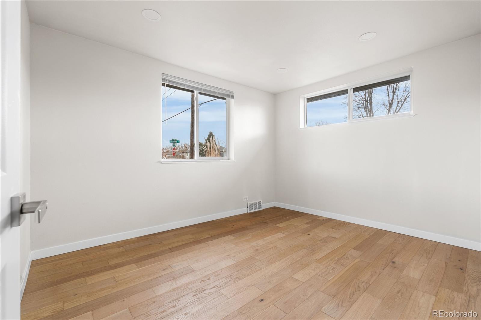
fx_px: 214
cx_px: 240
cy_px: 160
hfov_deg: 96.7
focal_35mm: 16
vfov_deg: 73.7
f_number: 8
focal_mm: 16
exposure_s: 1/2.5
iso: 160
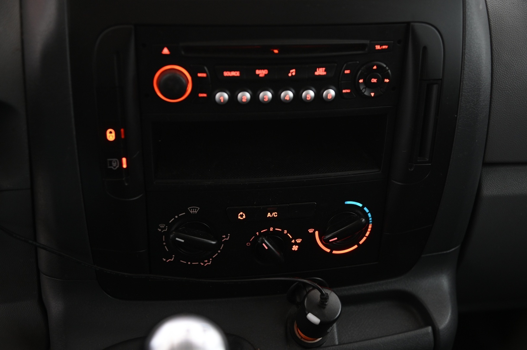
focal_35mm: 46
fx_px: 673
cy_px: 175
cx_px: 264
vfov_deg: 29.2
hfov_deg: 42.8
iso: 2000
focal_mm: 46
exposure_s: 1/10
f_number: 4
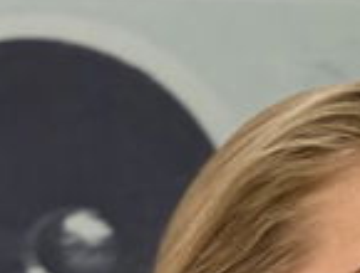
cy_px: 411
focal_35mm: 178
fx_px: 1859
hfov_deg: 10.7
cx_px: 516
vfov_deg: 8.2
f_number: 2
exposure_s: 1/14
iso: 800
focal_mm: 6
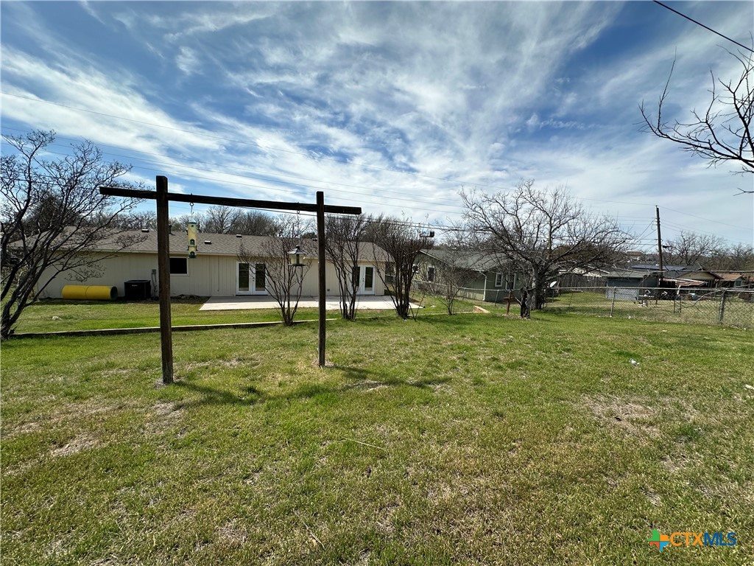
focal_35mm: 14
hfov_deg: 102.1
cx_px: 377
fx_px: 305
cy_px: 283
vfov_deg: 85.7
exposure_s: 1/2618
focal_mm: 2.22
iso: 50
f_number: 2.2
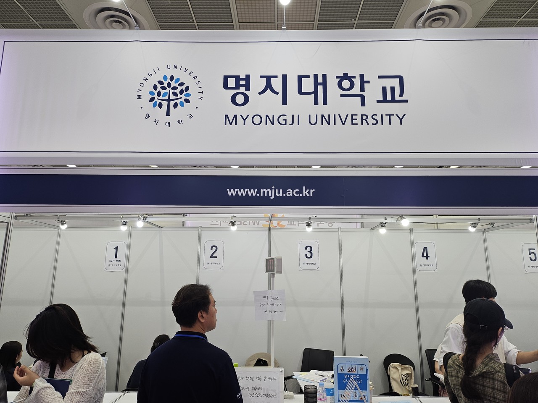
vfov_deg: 56.8
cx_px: 269
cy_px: 202
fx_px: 373
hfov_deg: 71.6
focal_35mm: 24
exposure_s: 1/120
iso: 100
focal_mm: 5
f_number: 1.8
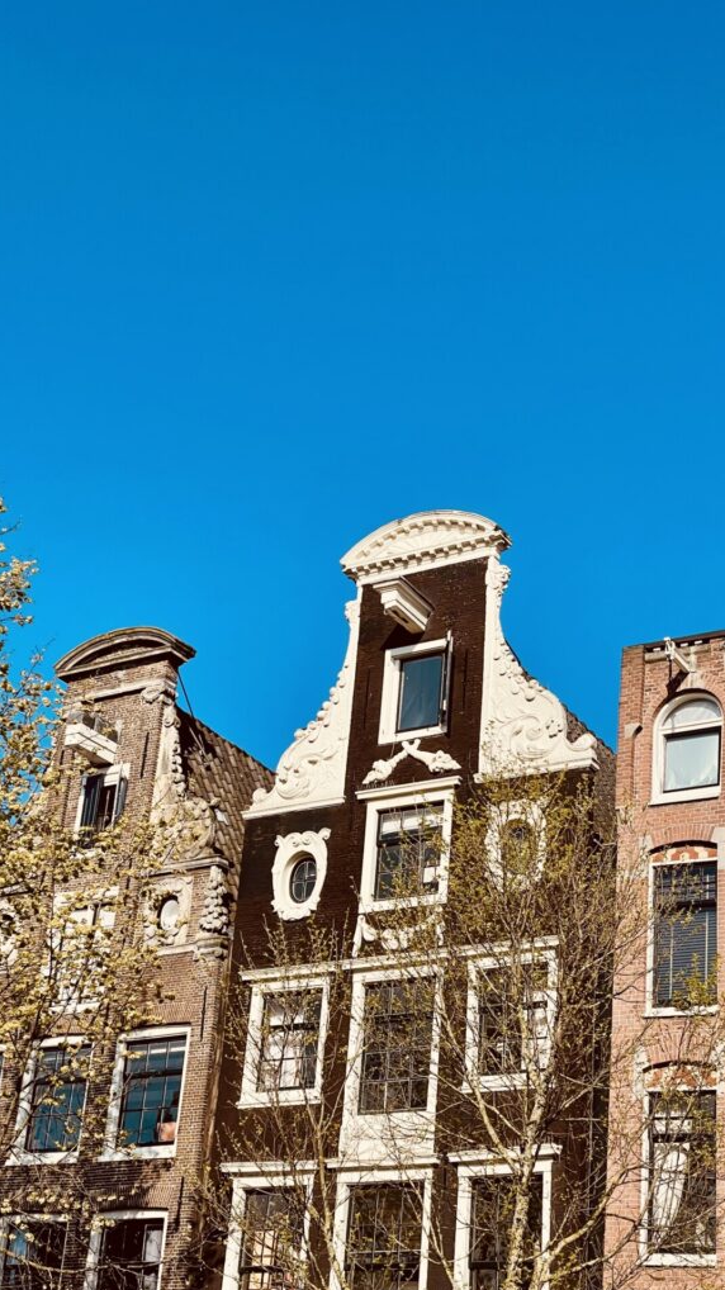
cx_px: 401
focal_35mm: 57
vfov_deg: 36.6
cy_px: 646
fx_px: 1950
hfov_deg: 21.1
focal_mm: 6
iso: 25
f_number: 2
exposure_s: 1/1597
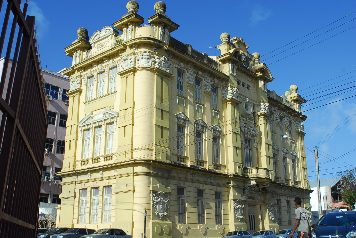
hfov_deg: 53.1
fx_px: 356
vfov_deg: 37.0
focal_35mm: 36
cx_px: 178
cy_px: 119
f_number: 9
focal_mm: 24
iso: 140
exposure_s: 1/160
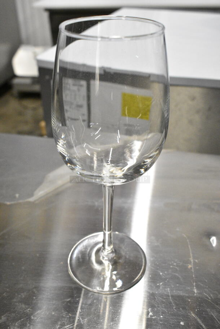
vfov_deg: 51.3
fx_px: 343
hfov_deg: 35.5
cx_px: 110
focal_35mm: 38
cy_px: 164
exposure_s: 1/200
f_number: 7.1
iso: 6400
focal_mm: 25
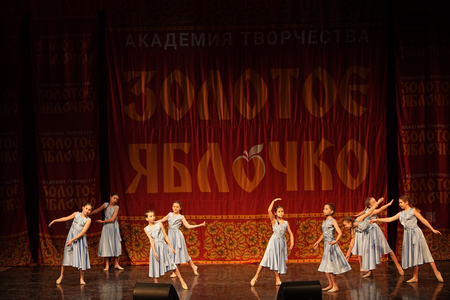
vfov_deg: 16.1
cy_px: 150
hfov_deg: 23.9
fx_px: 1062
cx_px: 225
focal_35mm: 85
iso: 1600
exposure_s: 1/400
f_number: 2.8
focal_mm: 85
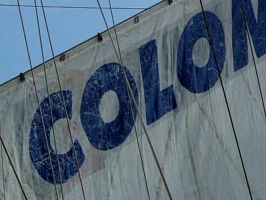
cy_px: 23
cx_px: 203
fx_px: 1706
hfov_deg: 8.9
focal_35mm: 222
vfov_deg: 6.7
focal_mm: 17
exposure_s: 1/500
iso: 80
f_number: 5
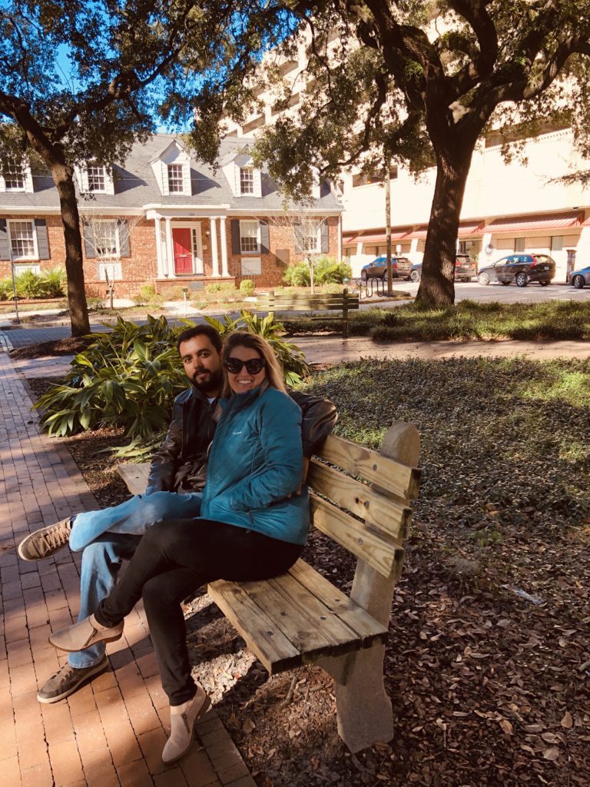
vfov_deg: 63.4
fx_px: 636
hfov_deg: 49.7
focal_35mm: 28
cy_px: 394
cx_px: 295
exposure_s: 1/151
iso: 20
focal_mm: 3.99
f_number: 1.8
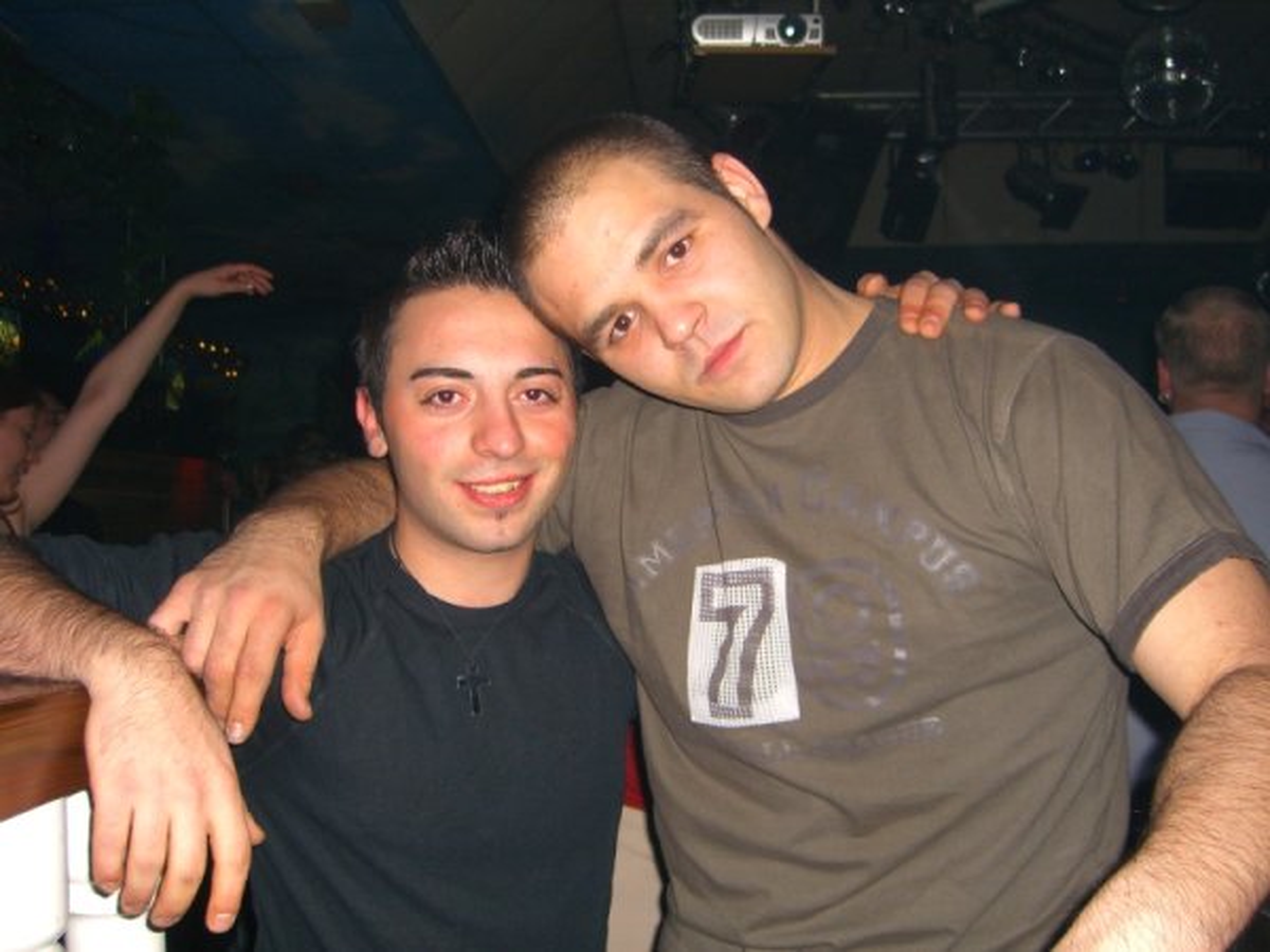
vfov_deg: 37.7
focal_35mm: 38
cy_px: 476
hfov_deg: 49.0
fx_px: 1394
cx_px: 635
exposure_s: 1/60
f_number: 2.8
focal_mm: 7.9
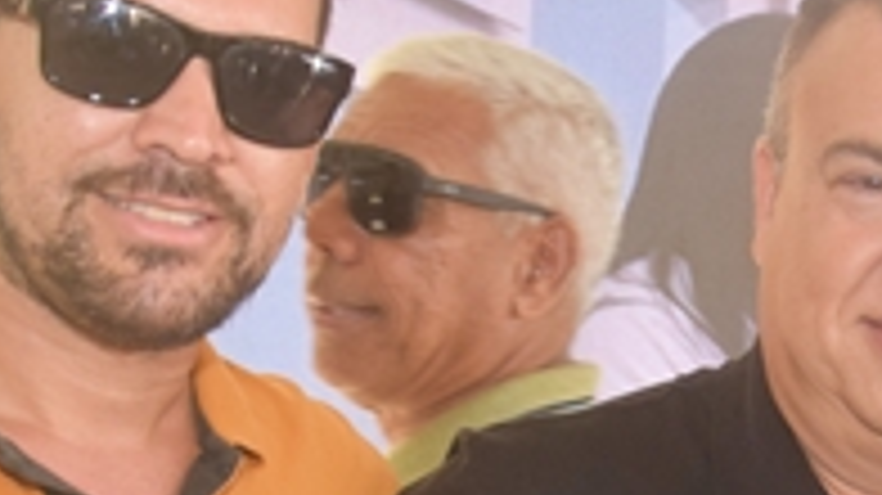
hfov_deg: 16.0
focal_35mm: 131
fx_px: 3062
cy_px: 765
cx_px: 920
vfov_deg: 9.0
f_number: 5
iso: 800
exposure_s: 1/100
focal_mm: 22
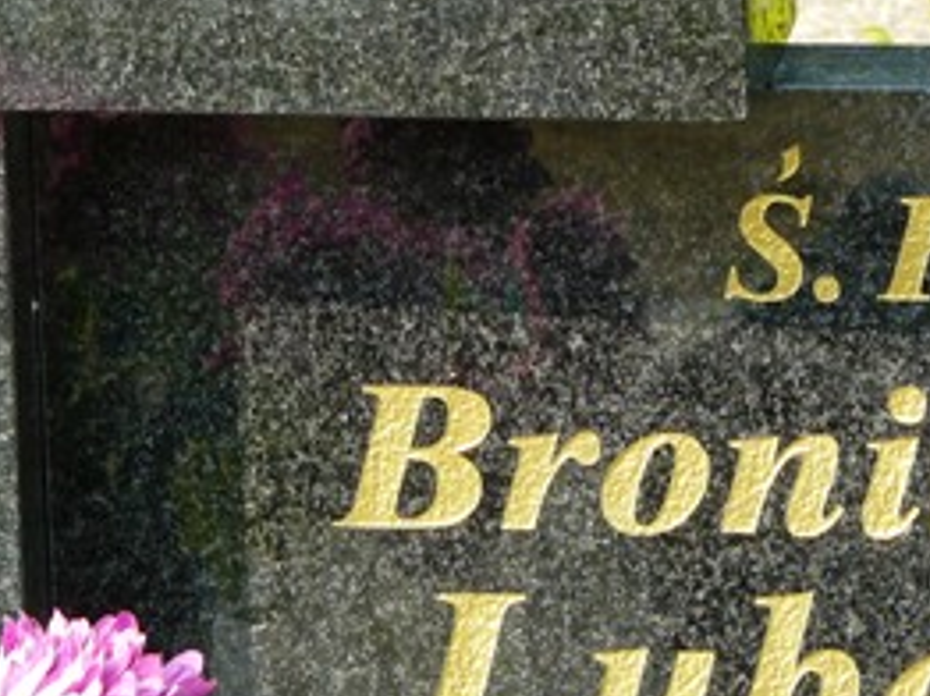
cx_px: 618
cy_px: 494
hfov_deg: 6.9
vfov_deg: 5.2
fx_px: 7677
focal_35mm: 286
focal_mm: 19.5
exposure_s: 1/200
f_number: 4
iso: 100
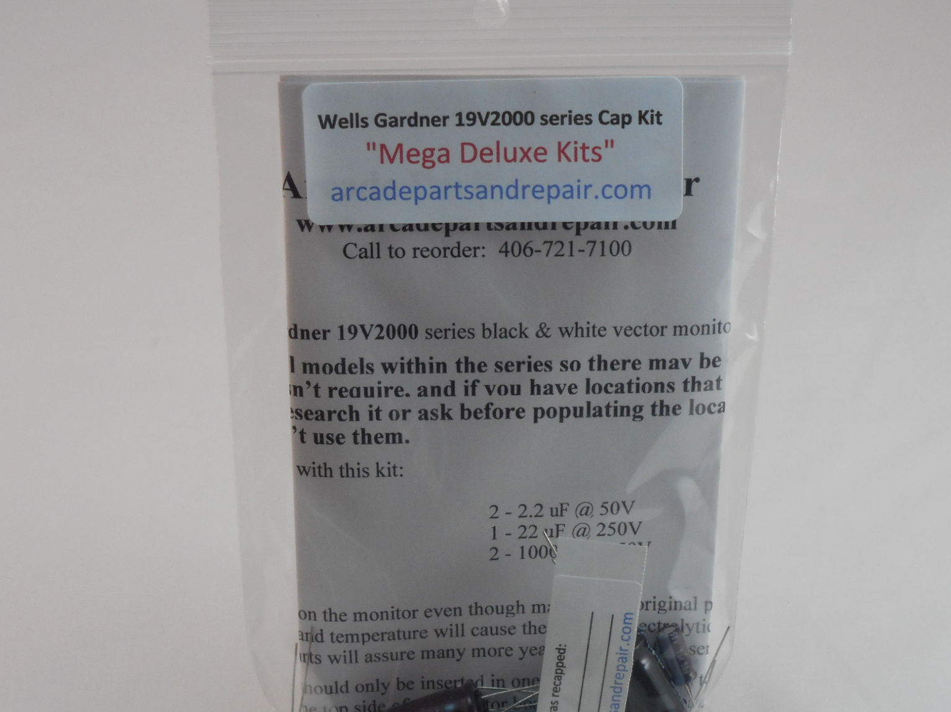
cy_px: 431
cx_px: 498
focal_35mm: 76
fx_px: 2087
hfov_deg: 25.7
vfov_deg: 19.4
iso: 200
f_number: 4.9
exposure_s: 1/30
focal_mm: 9.1
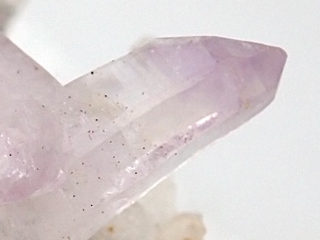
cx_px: -154
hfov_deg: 5.0
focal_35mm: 392
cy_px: 194
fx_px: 3622
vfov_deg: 3.8
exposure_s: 1/125
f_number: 4.9
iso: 200
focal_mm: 18
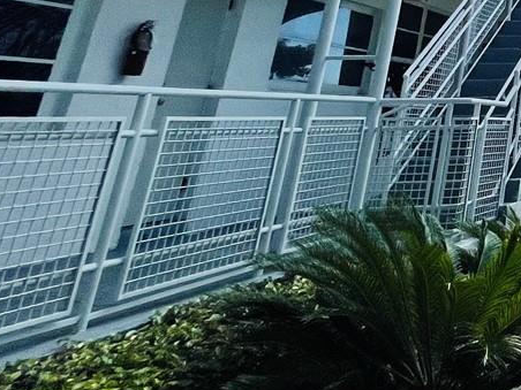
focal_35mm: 46
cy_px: -129
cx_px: 874
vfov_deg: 26.3
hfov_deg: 24.6
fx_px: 692
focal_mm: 1.57
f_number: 1.8
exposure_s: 1/4065
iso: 40
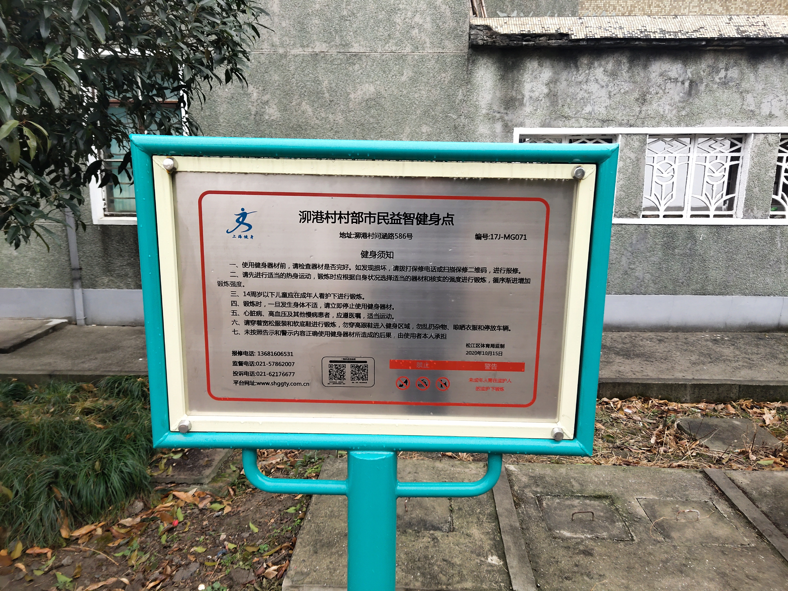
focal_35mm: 30
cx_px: 394
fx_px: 683
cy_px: 296
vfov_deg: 46.8
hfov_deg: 60.0
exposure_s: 1/100
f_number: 1.79
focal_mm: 4.35
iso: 129
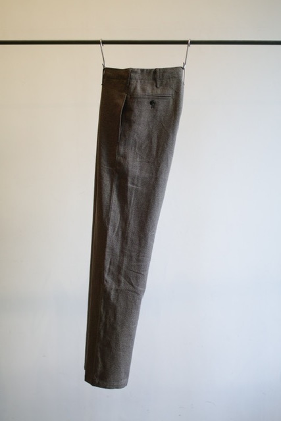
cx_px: 140
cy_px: 210
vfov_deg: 42.7
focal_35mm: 46
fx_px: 538
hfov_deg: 29.3
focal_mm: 35
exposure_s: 1/80
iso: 100
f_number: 1.4
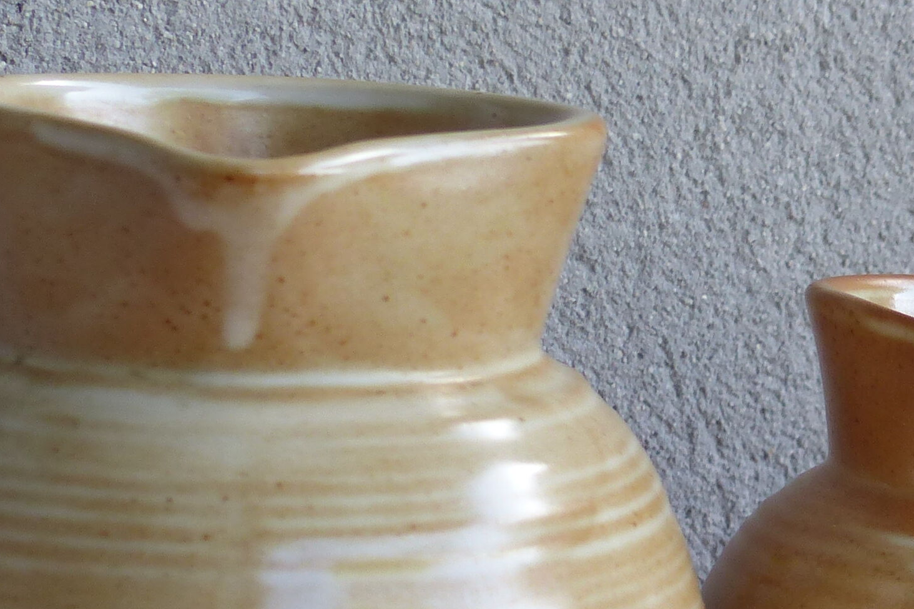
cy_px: 631
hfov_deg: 16.1
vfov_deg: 10.9
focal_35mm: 125
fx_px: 3173
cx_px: 925
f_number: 2.8
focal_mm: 7.8
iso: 100
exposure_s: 1/125
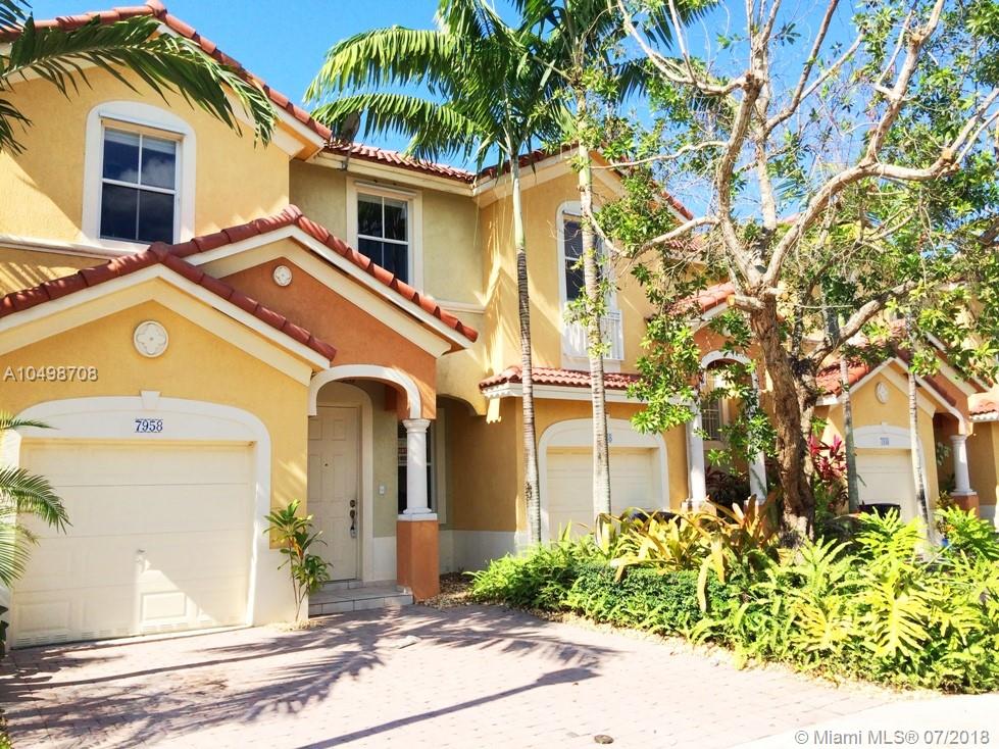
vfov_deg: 48.2
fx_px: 837
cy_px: 374
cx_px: 500
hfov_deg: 61.7
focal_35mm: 29
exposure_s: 1/1642
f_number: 2.2
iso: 32
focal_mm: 4.15
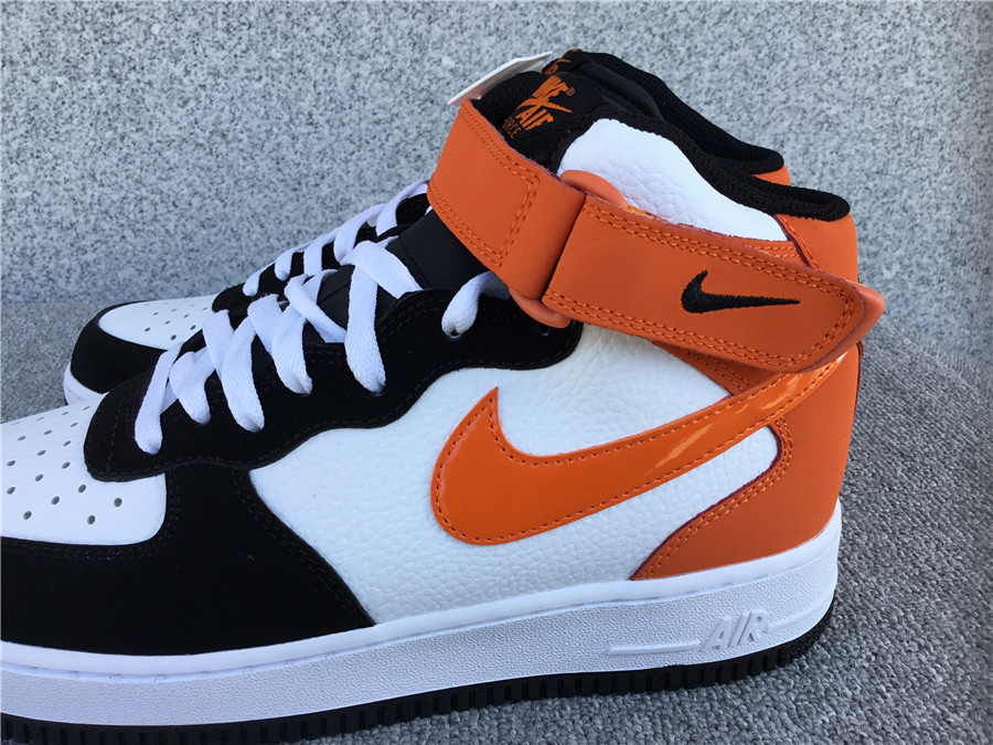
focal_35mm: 31
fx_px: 889
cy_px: 372
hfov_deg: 58.4
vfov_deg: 45.4
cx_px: 496
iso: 25
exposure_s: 1/294
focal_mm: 3.3
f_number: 2.4
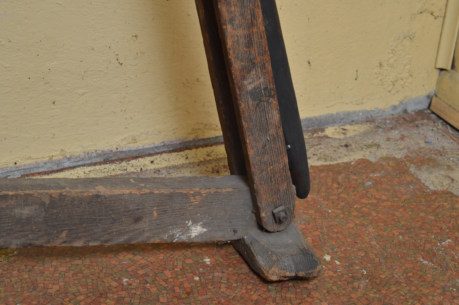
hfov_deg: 24.6
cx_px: 230
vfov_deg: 16.5
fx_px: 1051
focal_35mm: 82
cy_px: 152
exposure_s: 1/60
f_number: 6.3
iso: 400
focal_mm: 55
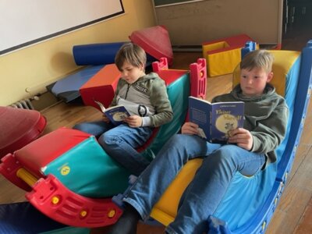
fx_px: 234
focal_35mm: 26
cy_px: 117
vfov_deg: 53.1
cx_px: 156
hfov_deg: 67.3
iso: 125
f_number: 1.6
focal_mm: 4.2
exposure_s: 1/60
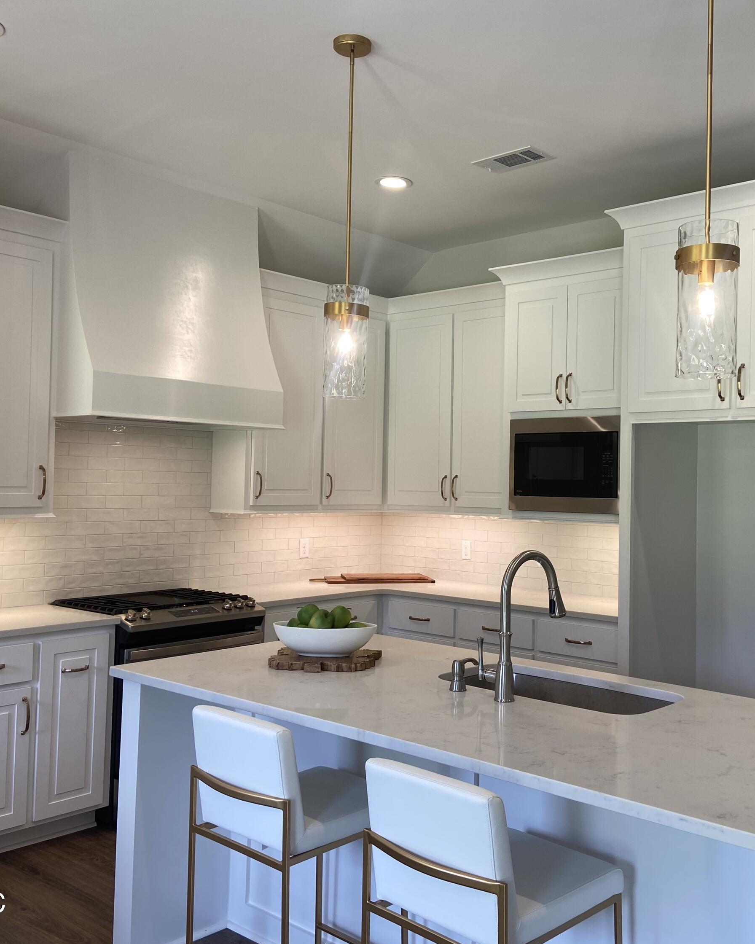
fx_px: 950
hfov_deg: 43.2
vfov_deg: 52.8
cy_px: 472
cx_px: 443
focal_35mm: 34
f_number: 1.8
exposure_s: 1/120
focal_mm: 4.25
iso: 40
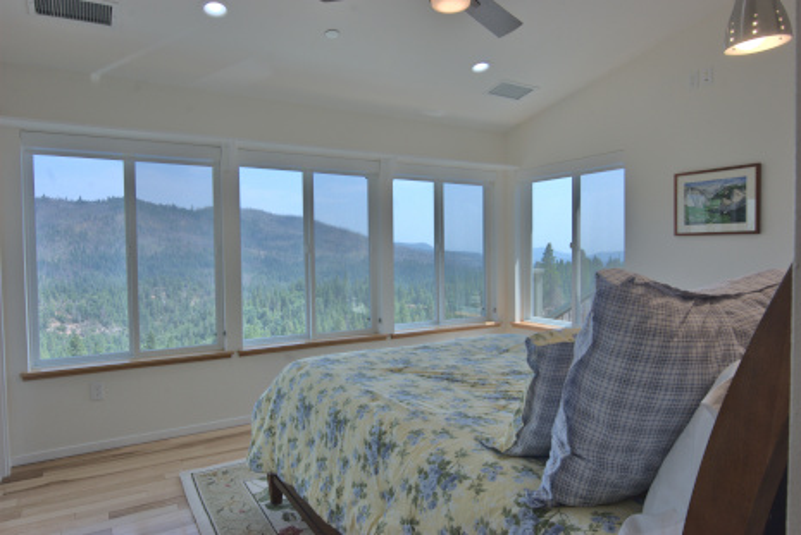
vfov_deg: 56.3
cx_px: 400
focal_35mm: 22
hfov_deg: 77.3
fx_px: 501
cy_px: 268
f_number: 16
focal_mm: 15
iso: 640
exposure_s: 1/125
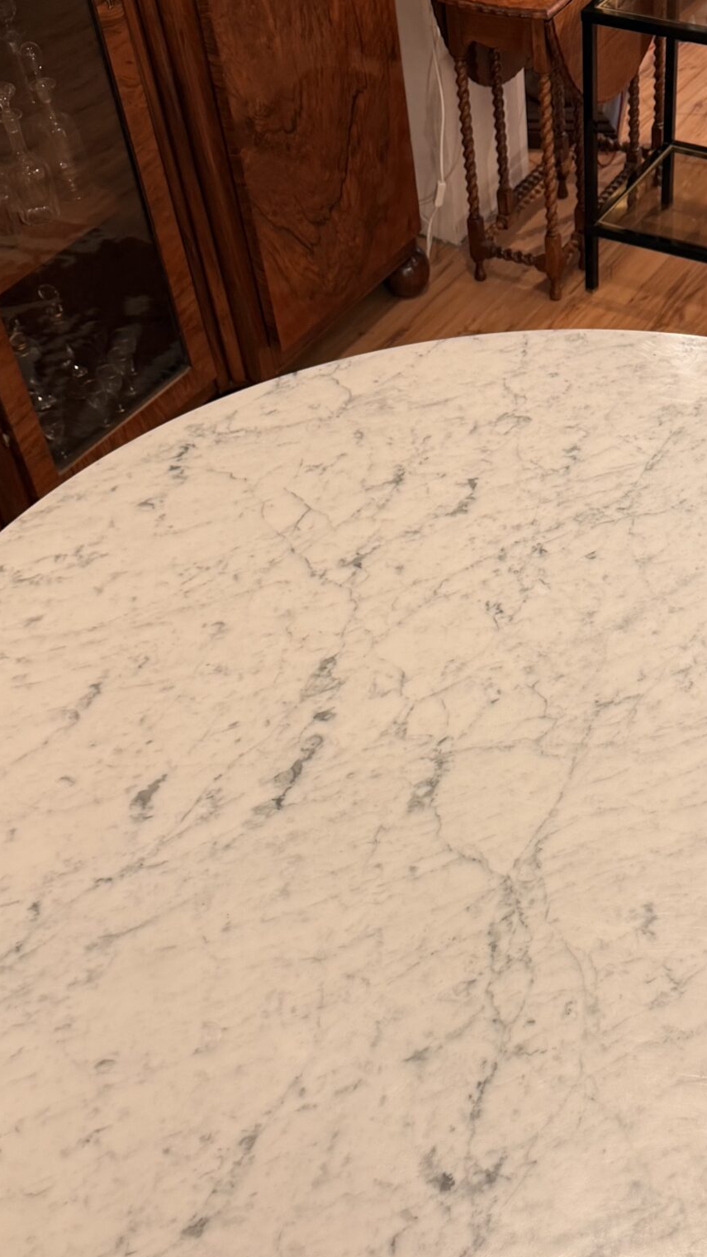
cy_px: 767
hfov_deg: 26.6
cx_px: 564
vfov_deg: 46.1
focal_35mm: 44
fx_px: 1466
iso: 100
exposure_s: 1/50
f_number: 1.78
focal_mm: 6.76
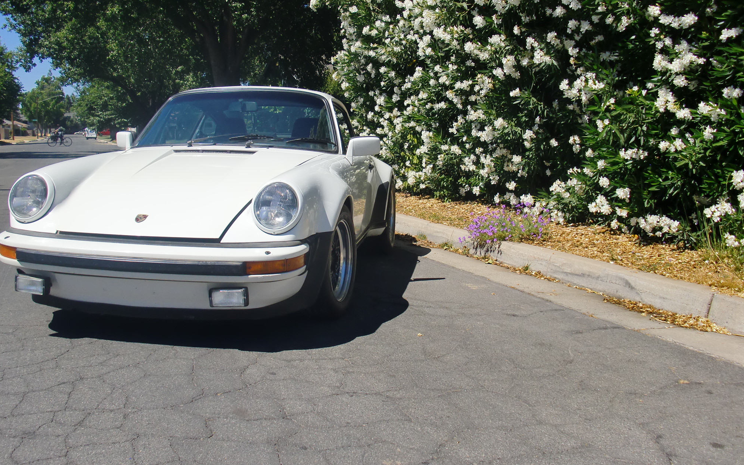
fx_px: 791
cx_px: 367
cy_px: 183
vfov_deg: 32.6
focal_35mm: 39
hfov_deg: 50.4
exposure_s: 1/320
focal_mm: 6.3
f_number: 7.9
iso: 64
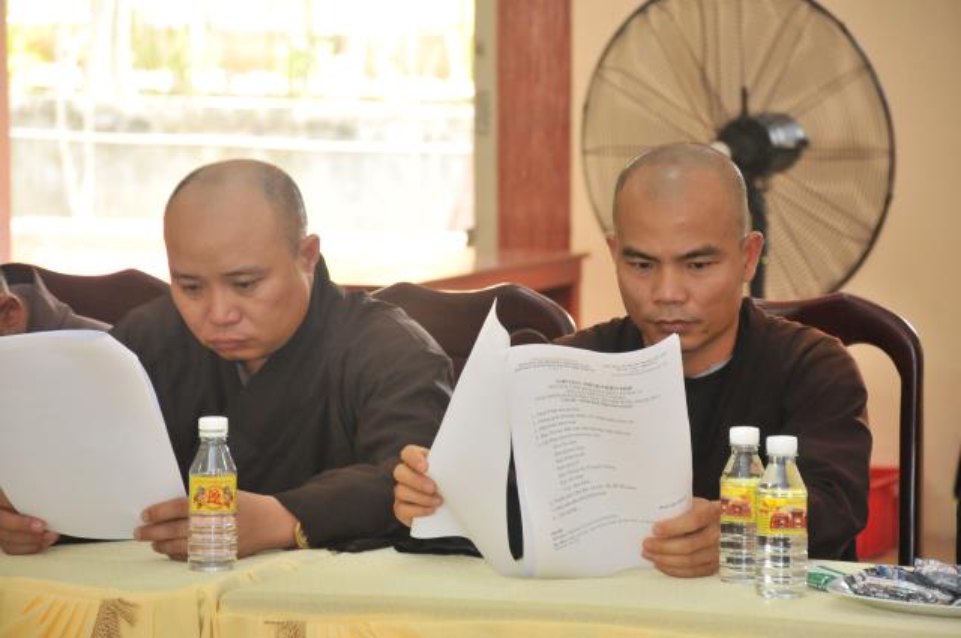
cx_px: 480
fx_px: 4199
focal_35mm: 158
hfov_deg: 13.1
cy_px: 319
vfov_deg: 8.7
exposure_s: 1/50
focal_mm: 105
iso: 1000
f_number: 5.6
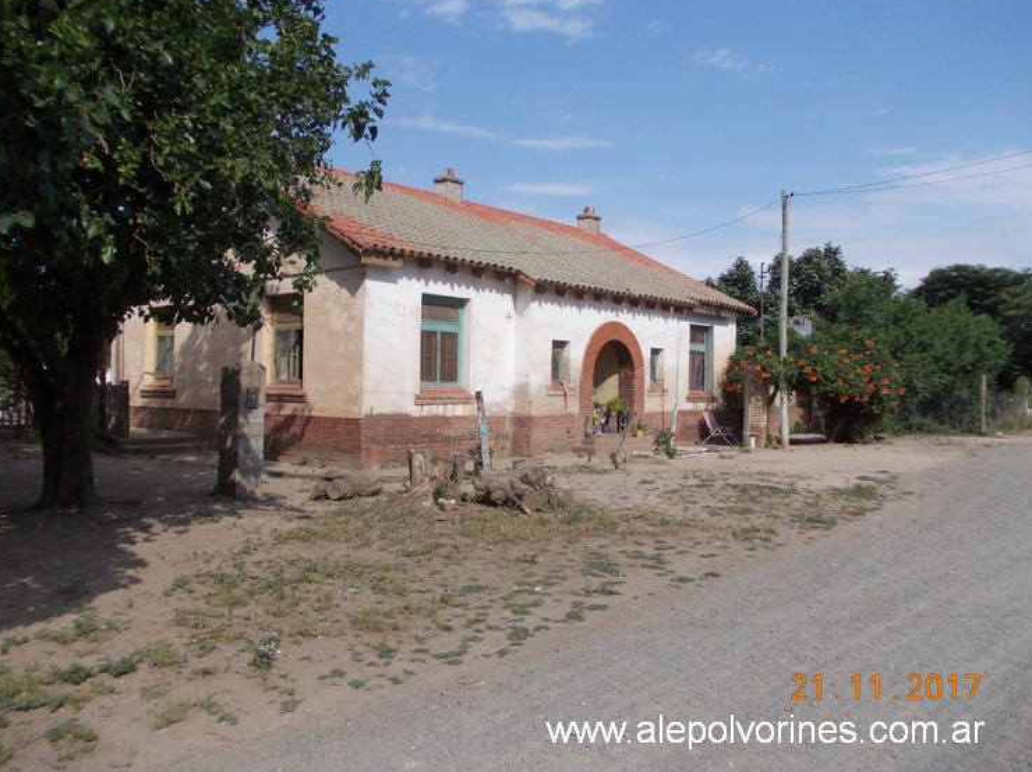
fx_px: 864
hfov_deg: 61.7
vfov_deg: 48.2
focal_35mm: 29
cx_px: 502
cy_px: 382
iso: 80
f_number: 5.4
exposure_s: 1/500
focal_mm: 4
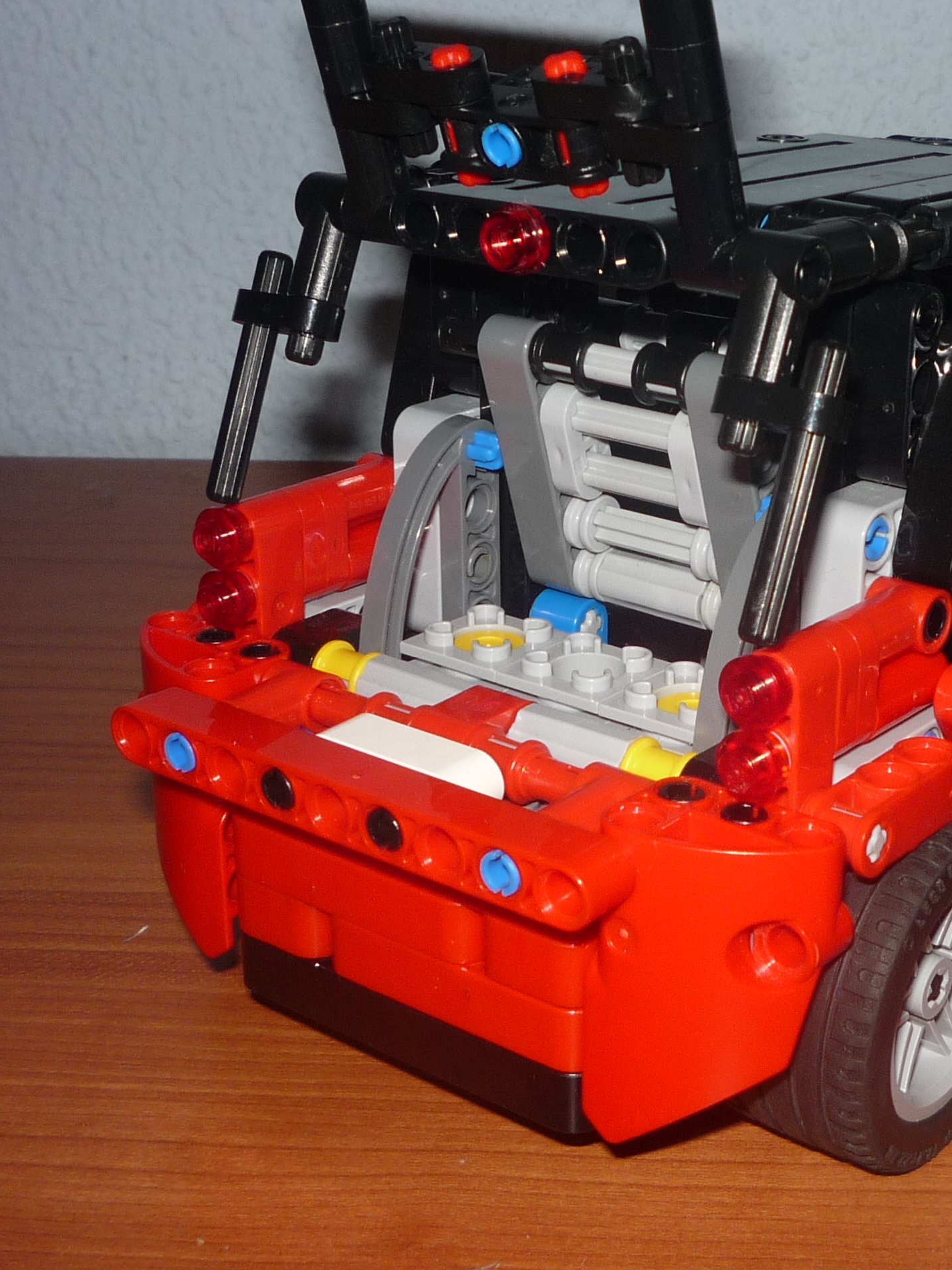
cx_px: 725
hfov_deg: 26.2
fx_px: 2017
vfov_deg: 34.9
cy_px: 640
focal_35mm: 55
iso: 100
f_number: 4
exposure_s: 1/30
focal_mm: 5.2
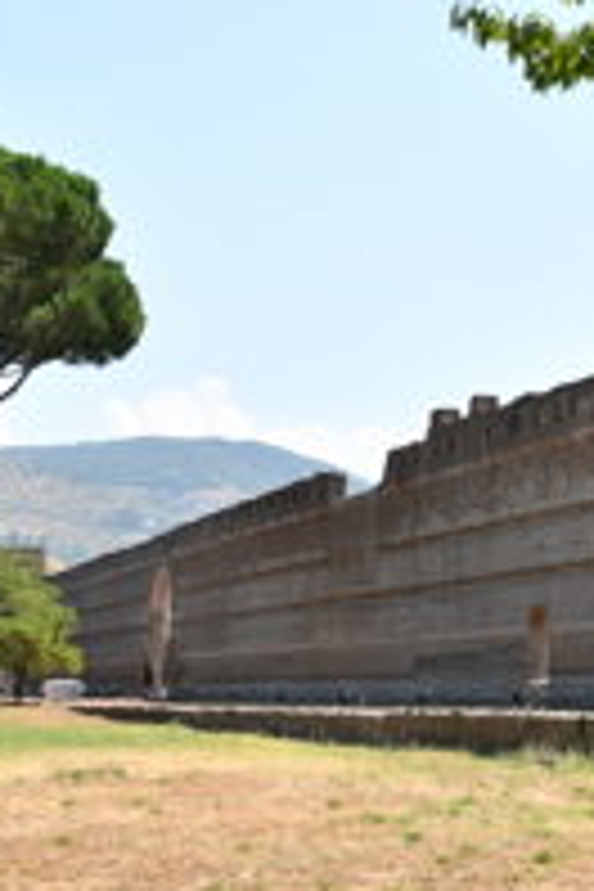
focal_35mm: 79
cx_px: 580
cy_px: 452
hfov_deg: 16.9
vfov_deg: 25.7
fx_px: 1955
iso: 100
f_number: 4
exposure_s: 1/640
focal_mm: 26
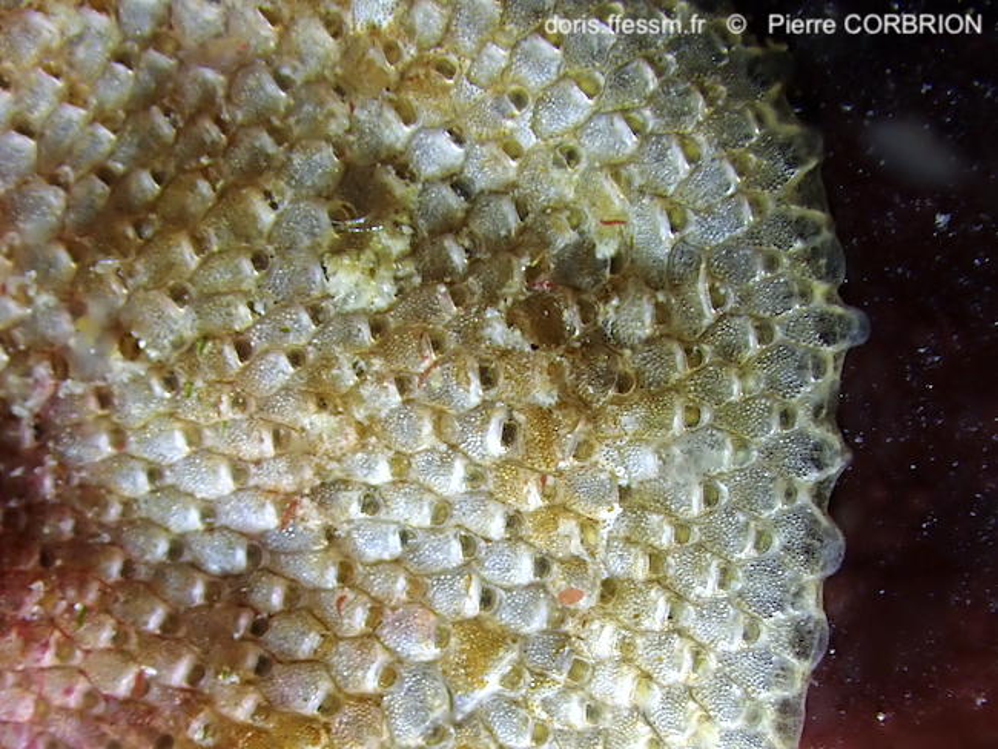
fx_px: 2884
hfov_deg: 19.6
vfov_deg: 14.8
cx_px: 499
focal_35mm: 100
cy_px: 374
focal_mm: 18
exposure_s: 1/500
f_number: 6.3
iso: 100
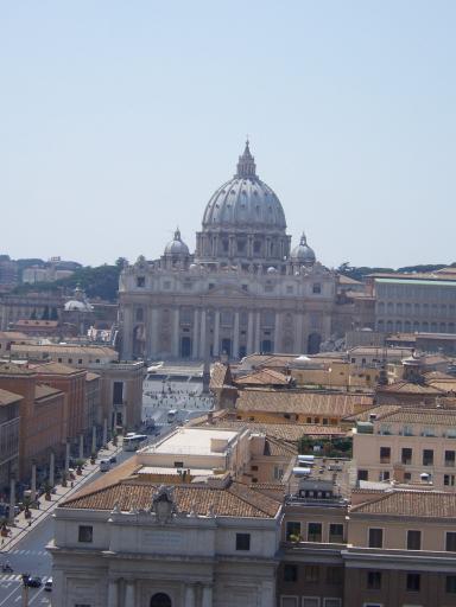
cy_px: 304
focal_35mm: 100
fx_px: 1756
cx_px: 228
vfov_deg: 19.6
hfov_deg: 14.8
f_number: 4.9
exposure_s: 1/750
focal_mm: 16.6
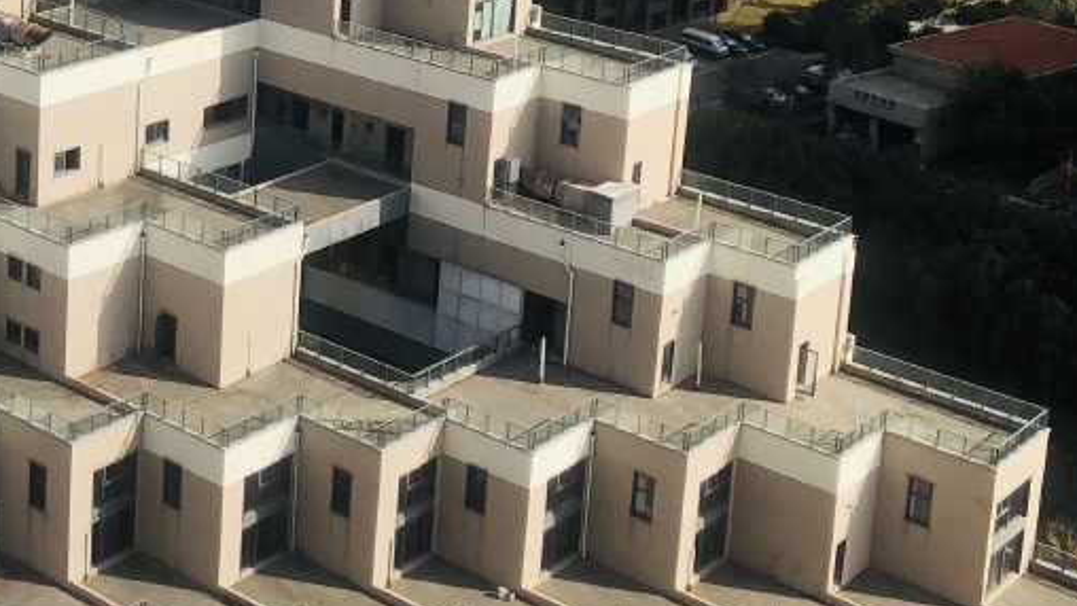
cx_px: -64
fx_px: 2057
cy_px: -140
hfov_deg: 27.2
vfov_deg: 16.1
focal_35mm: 72
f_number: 1.8
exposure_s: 1/2183
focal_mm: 3.99
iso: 20
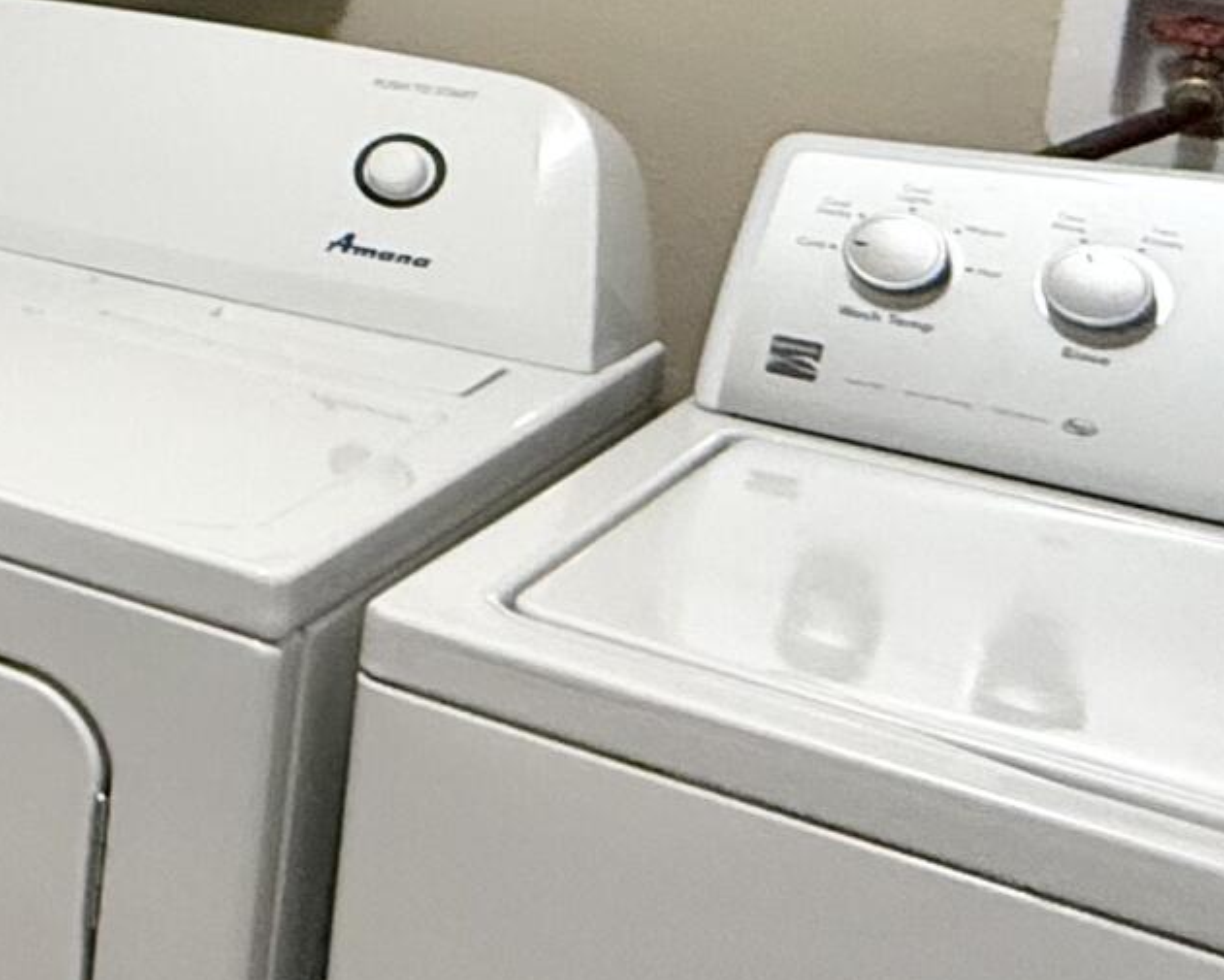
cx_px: -1197
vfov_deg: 22.4
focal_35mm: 65
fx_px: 2355
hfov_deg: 18.8
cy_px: -39
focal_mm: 2.22
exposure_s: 1/60
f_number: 2.2
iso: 320
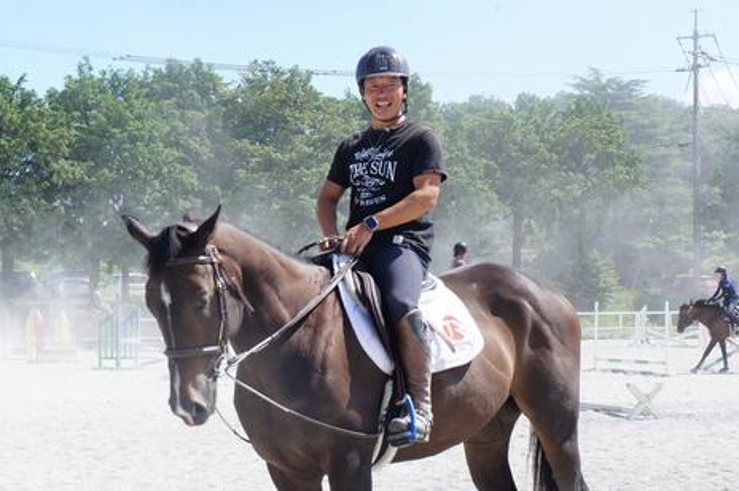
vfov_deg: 16.5
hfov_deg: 24.6
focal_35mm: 82
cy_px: 246
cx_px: 370
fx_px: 1691
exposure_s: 1/100
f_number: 14
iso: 200
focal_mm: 55
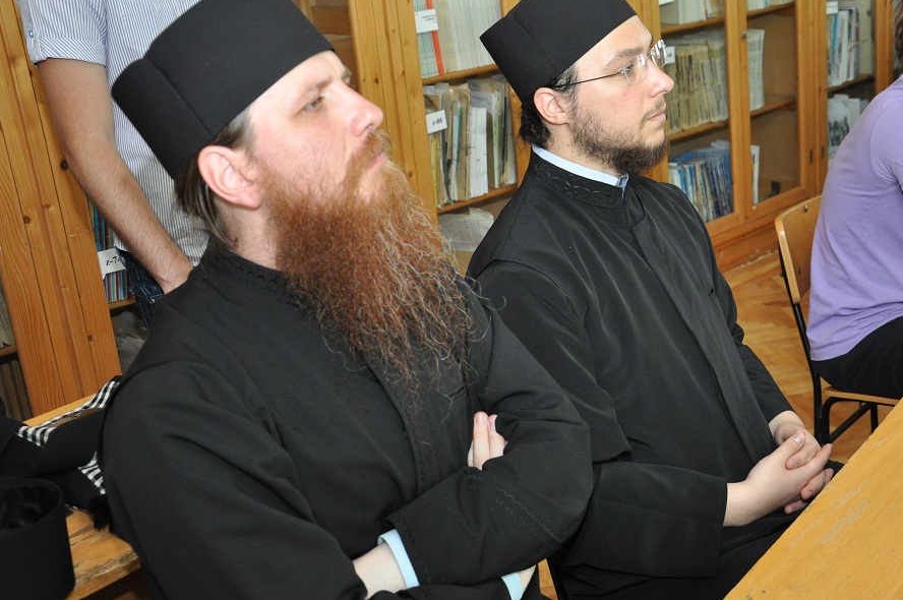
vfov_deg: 26.6
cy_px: 319
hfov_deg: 38.7
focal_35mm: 51
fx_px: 1270
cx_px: 602
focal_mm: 25
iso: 800
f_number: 5.6
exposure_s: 1/60
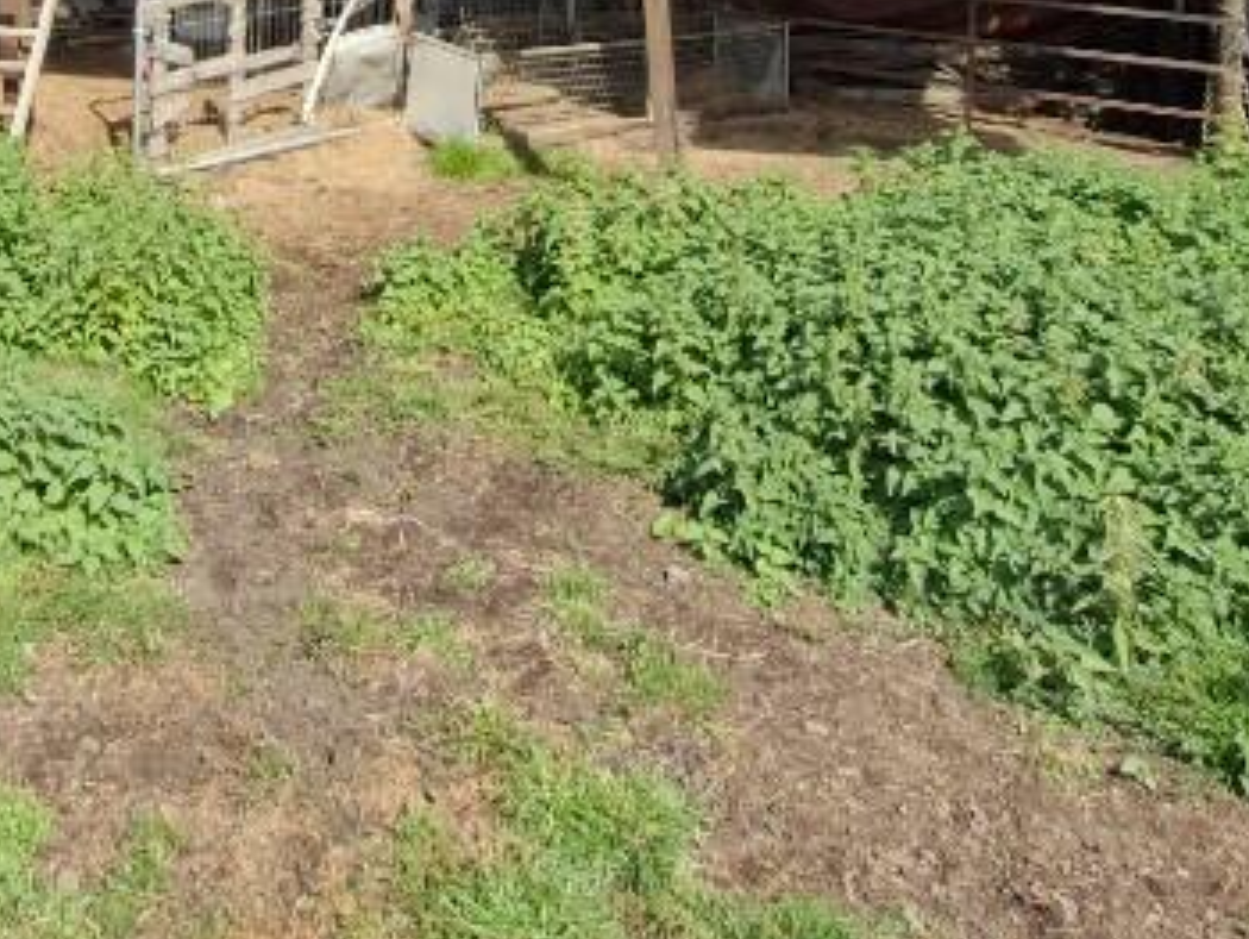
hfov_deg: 47.6
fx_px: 1372
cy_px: -307
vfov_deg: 29.6
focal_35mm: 38
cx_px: 360
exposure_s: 1/1172
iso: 50
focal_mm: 1.74
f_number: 2.2
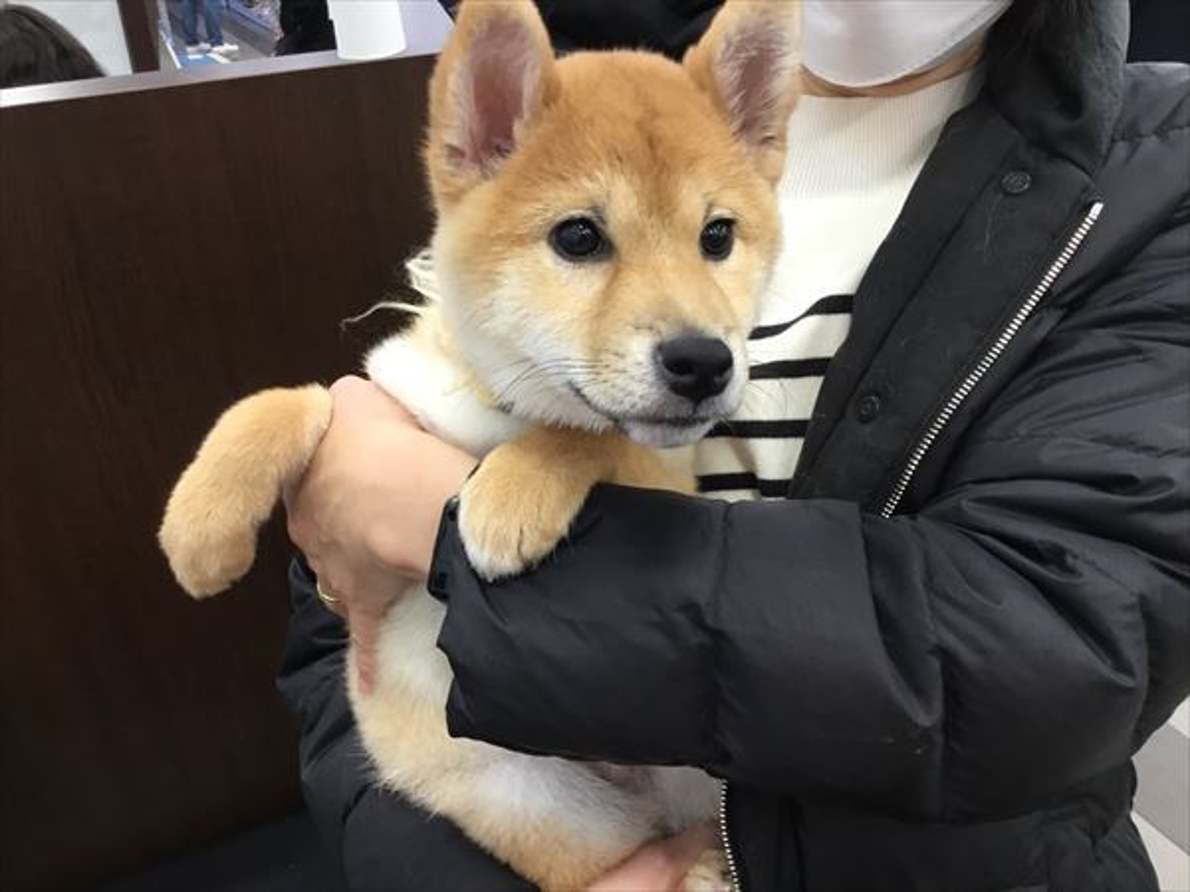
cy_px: 446
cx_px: 595
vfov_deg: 45.4
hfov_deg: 58.4
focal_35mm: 31
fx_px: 1066
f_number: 2.4
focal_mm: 3.3
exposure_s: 1/30
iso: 80
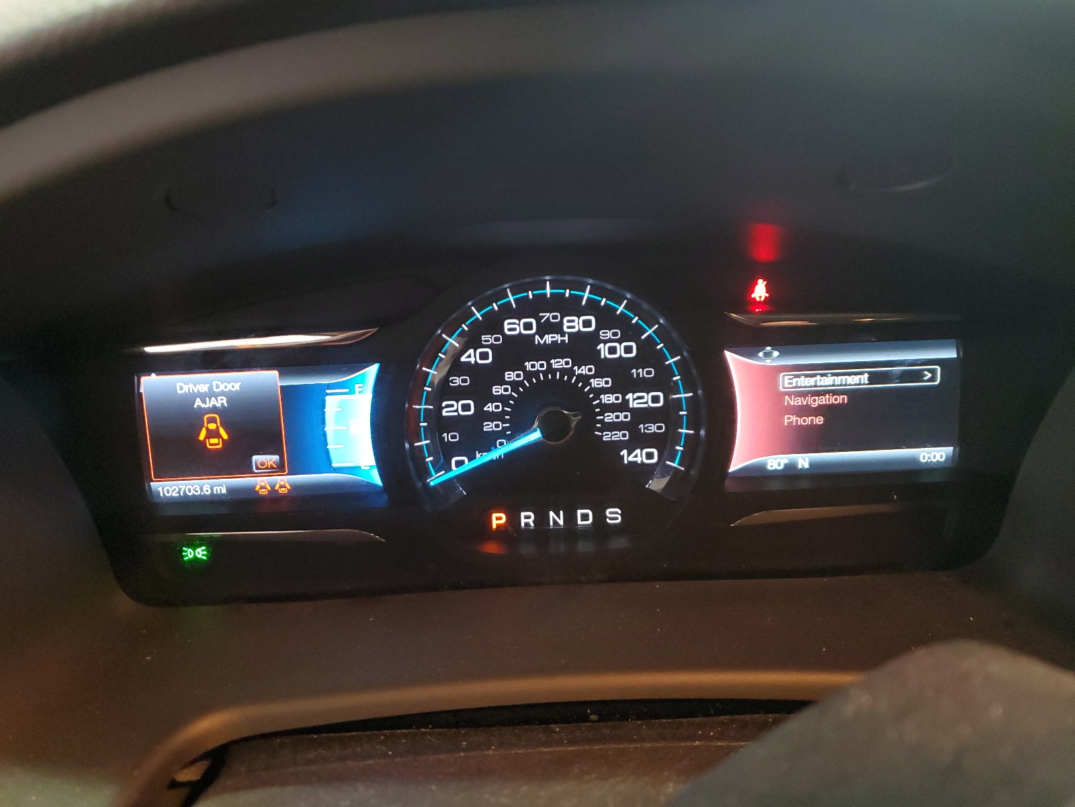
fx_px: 807
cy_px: 404
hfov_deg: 67.3
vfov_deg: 53.1
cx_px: 538
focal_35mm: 26
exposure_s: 1/15
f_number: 1.5
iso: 338
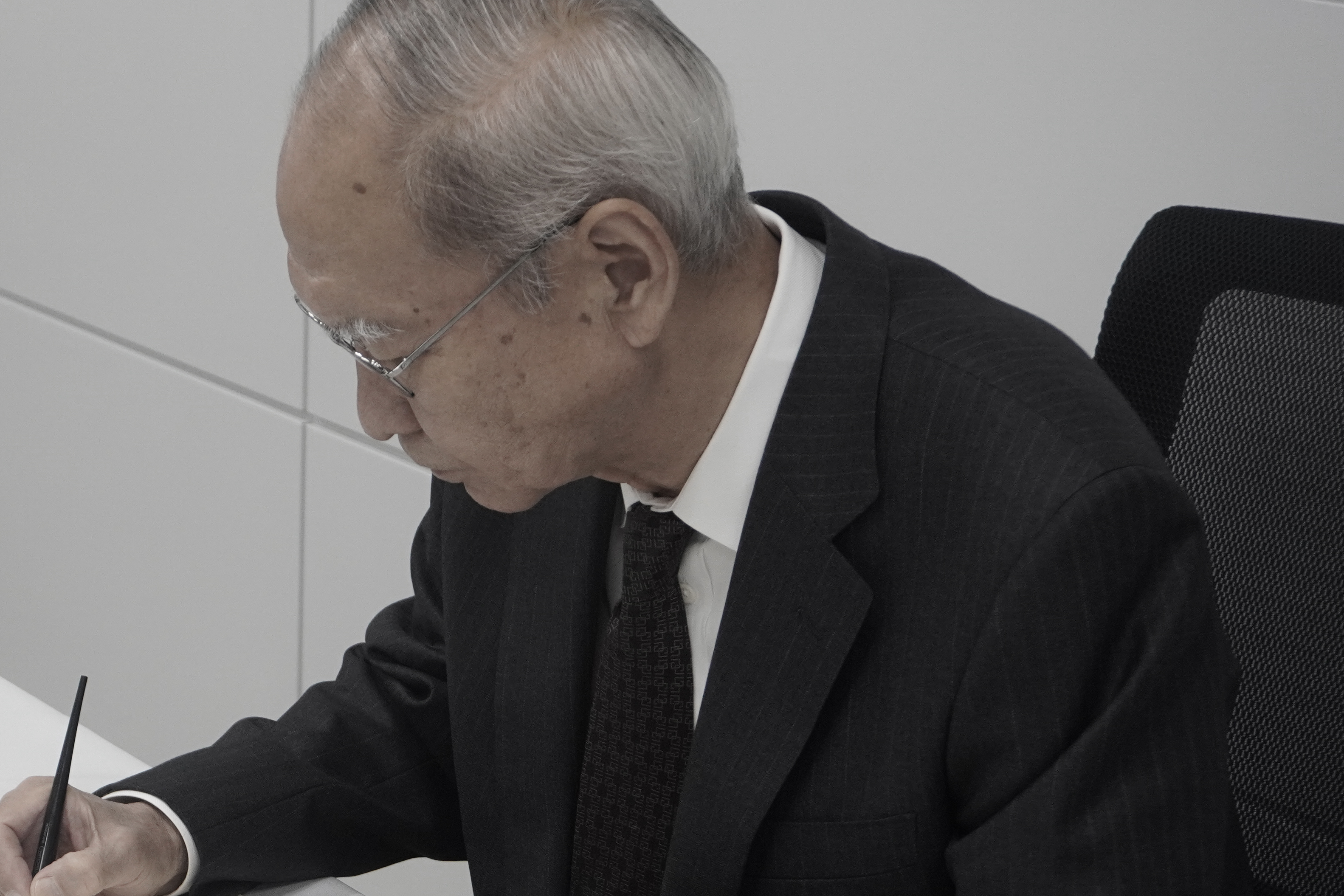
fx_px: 3397
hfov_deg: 21.9
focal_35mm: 91
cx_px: 149
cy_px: 570
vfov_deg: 15.0
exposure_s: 1/160
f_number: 5
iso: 1000
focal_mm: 32
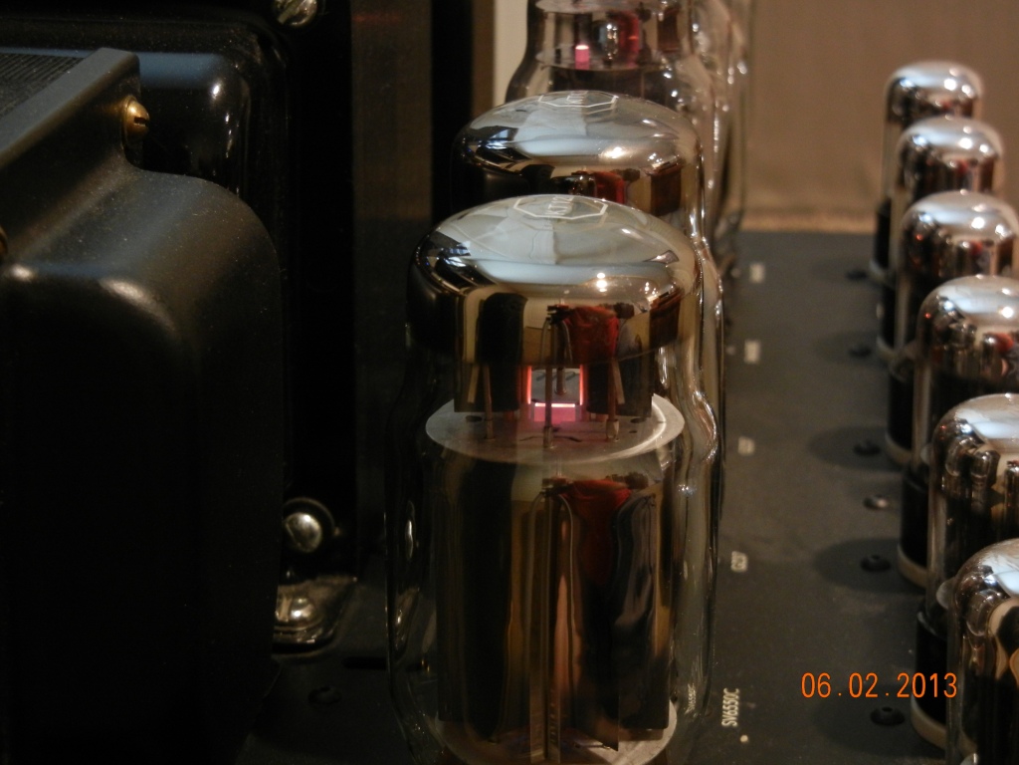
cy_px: 382
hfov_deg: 25.3
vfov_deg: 19.1
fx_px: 2267
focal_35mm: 77
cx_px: 510
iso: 400
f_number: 4.3
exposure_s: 1/1.8
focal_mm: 13.9
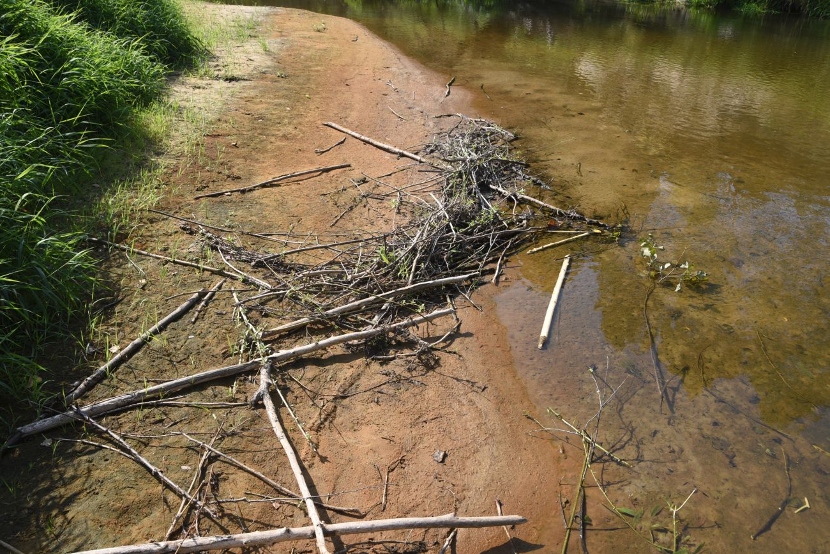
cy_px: 277
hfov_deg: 60.3
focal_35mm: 31
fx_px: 715
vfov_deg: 42.3
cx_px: 415
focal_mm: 31
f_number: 10
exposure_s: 1/125
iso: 160
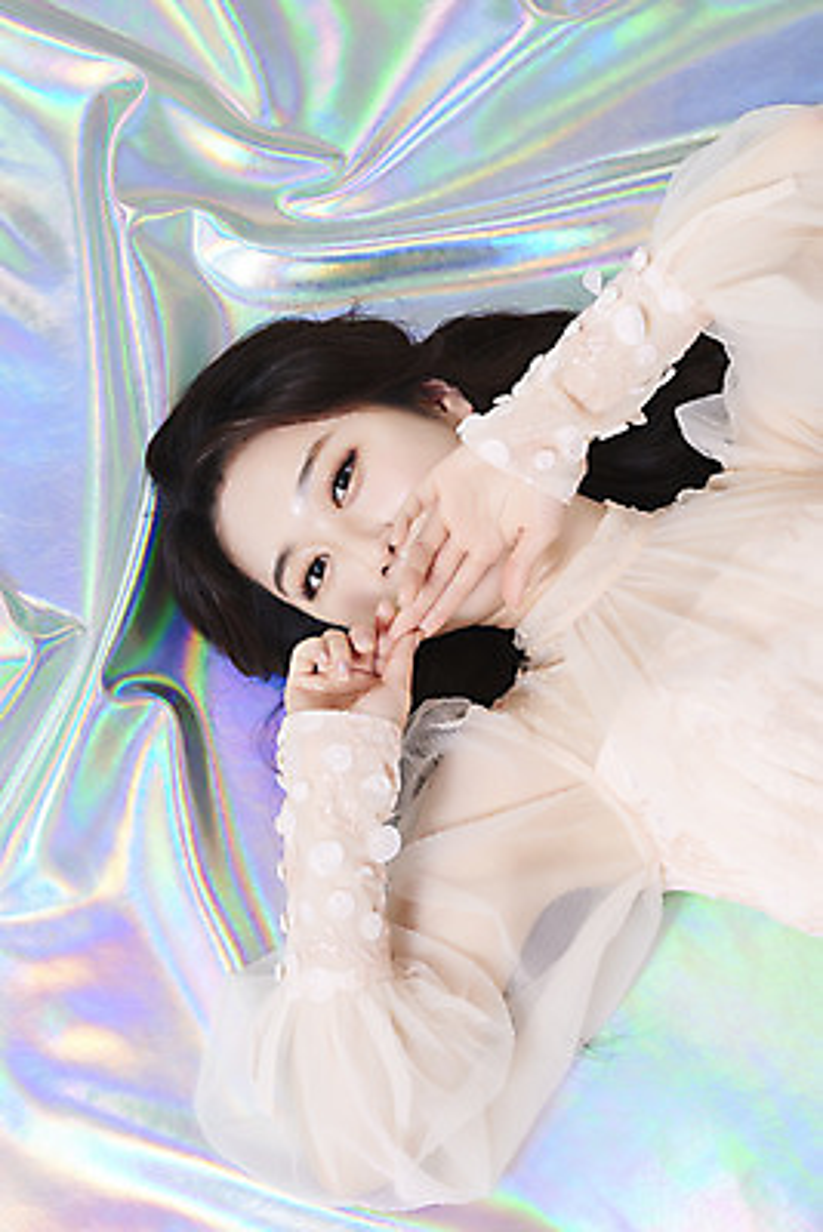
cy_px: 616
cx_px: 412
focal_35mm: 105
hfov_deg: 13.1
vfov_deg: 19.4
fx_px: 3597
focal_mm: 105
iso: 64
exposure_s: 1/125
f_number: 11
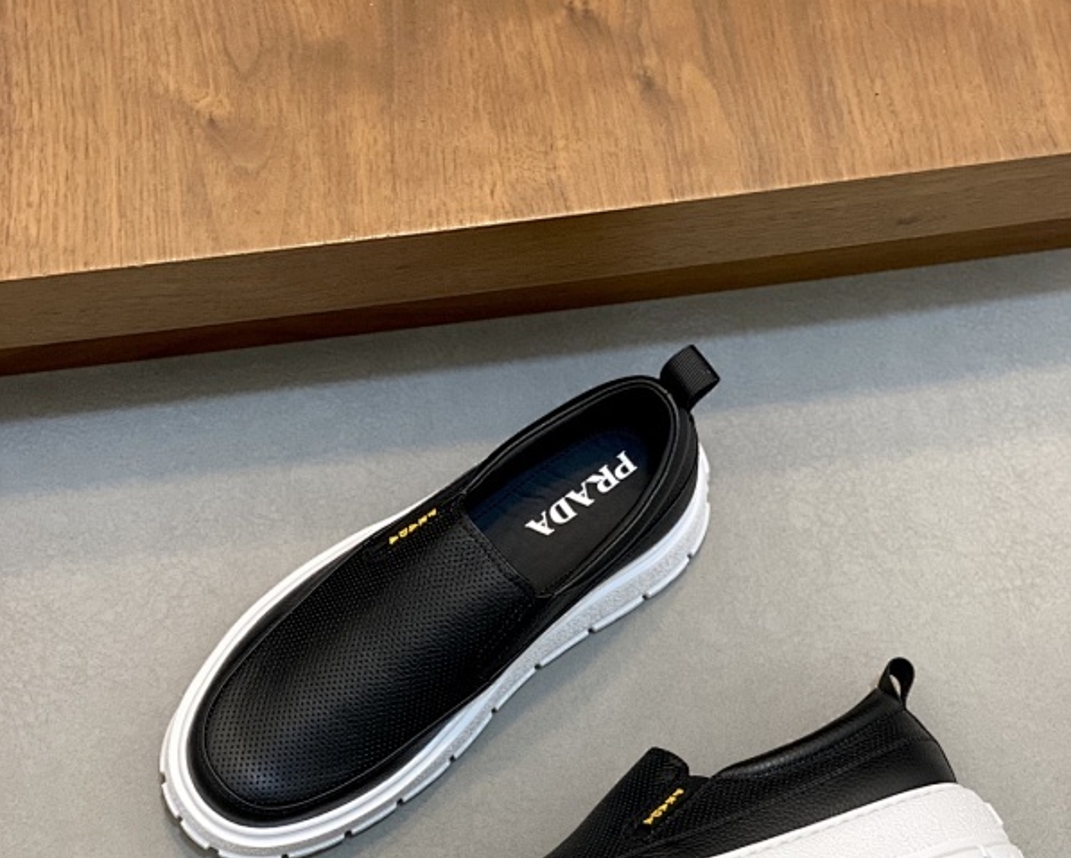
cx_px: 535
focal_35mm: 68
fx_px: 2156
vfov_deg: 22.2
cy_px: 686
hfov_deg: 27.9
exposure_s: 1/100
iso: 125
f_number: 2
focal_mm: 6
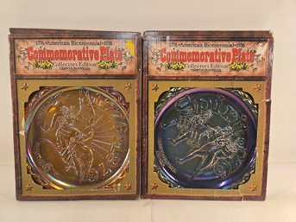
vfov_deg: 58.8
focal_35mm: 23
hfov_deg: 73.9
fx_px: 197
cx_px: 148
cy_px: 111
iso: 125
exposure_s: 1/120
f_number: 1.7
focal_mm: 6.3
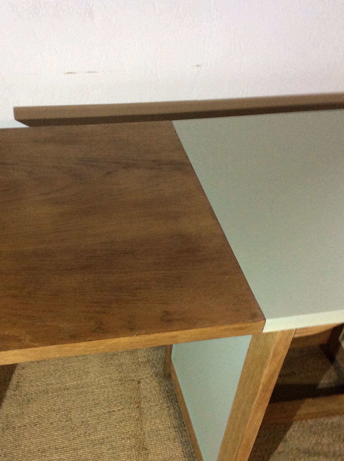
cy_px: 275
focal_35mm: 41
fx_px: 545
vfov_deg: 45.6
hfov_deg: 34.9
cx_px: 140
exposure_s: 1/25
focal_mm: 3.3
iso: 125
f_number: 2.4
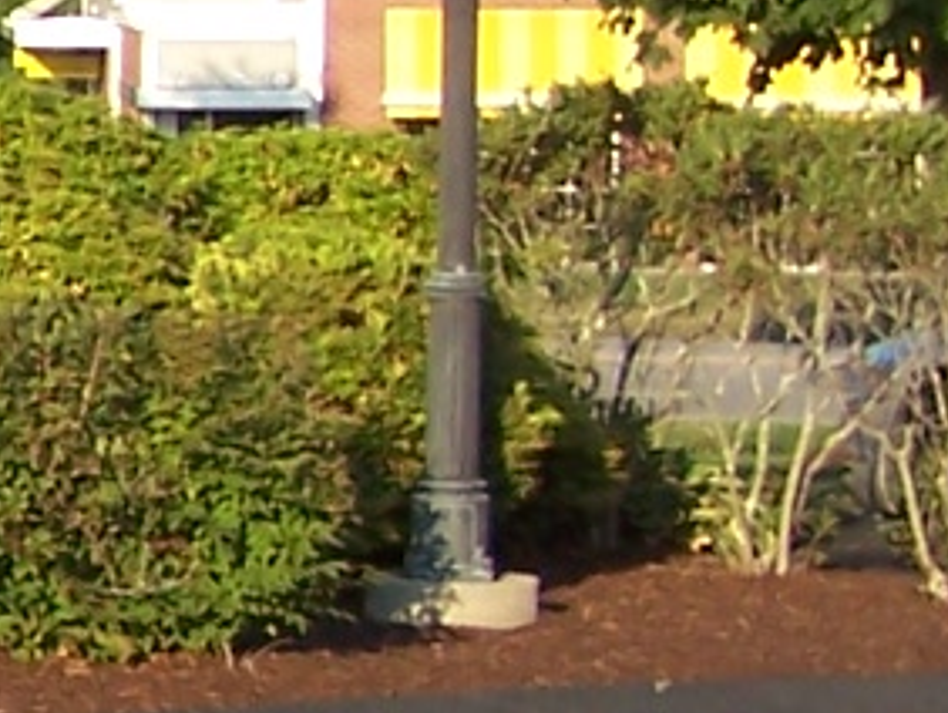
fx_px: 6112
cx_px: -1762
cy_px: 222
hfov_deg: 7.8
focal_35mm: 223
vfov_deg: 6.7
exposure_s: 1/500
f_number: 2.8
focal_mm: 6.3
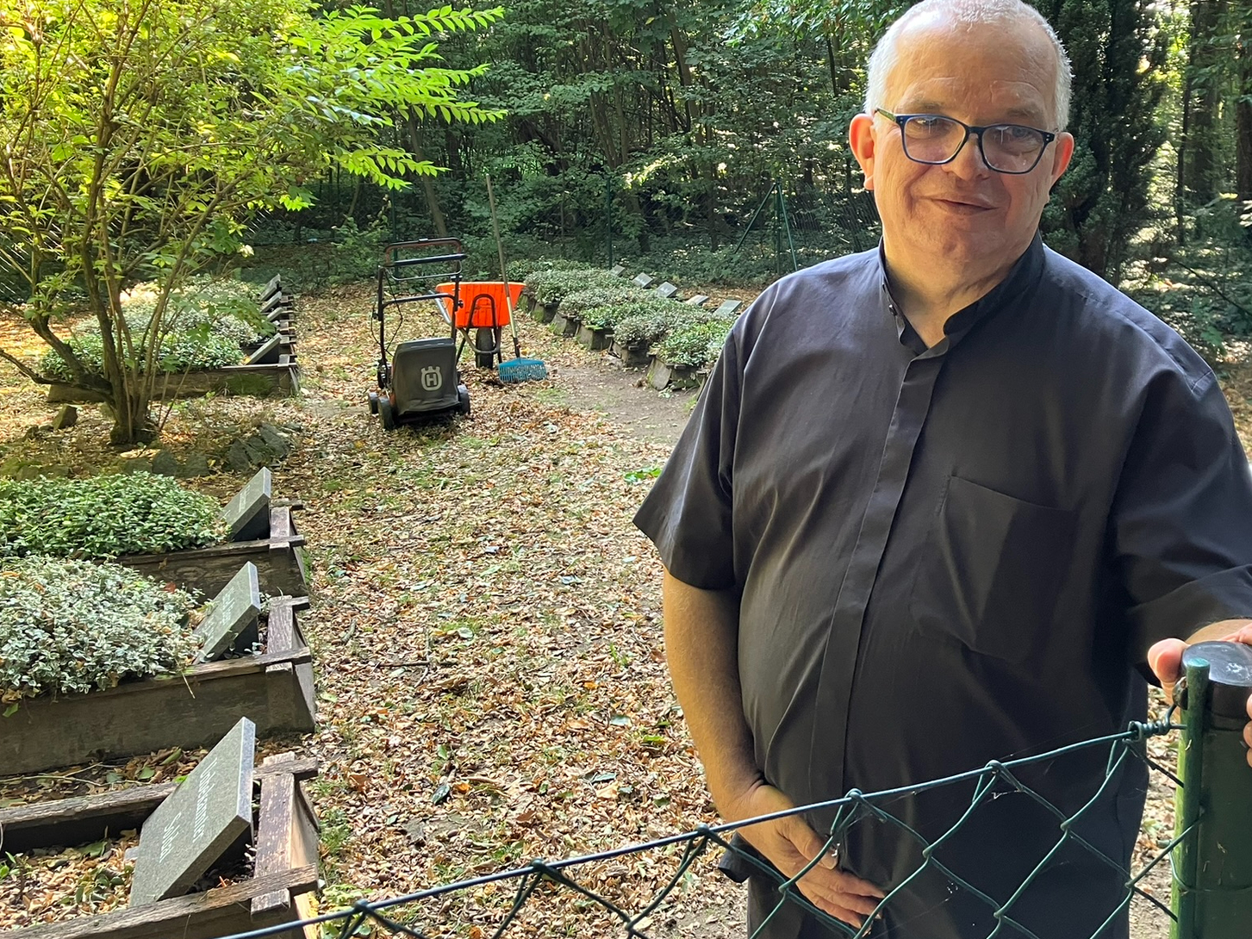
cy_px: 362
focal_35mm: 37
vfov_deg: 38.5
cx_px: 810
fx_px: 1338
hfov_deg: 49.5
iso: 100
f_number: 1.8
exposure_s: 1/60
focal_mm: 3.99
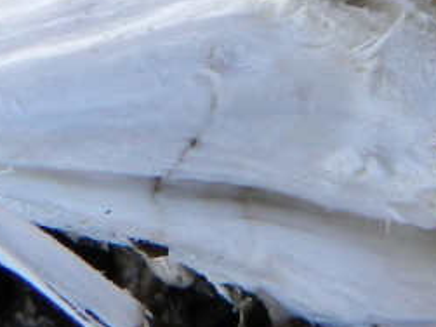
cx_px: 266
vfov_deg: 13.9
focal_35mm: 102
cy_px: -101
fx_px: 1284
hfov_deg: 19.2
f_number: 5
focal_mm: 5.6
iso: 160
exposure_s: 1/40
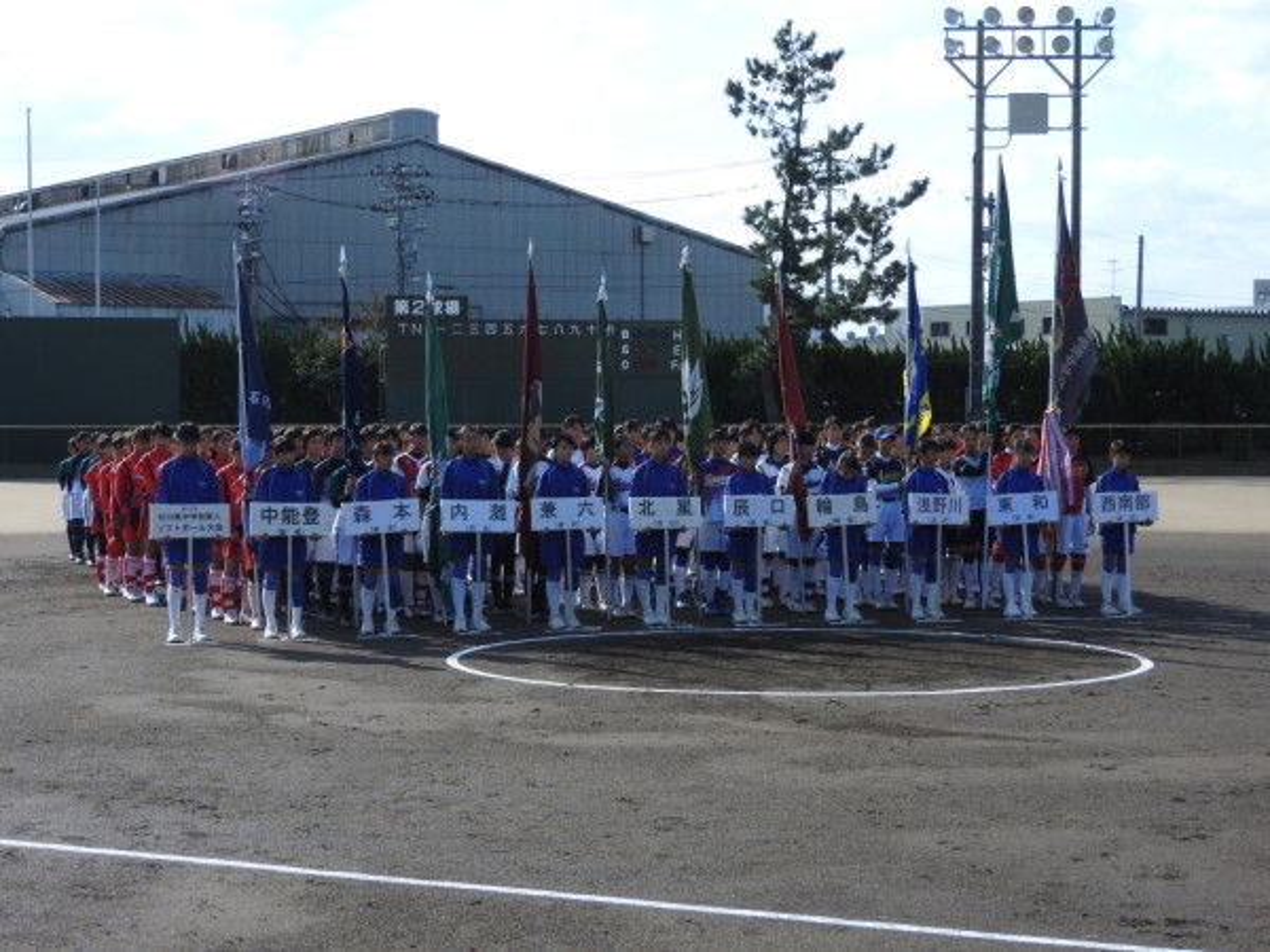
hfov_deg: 27.8
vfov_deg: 21.0
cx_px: 635
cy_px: 476
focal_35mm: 70
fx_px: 2568
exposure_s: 1/640
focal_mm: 12.5
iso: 100
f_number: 4.5
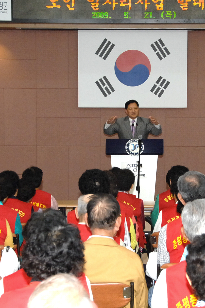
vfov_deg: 19.8
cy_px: 149
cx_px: 128
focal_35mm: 103
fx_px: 879
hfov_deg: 13.3
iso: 800
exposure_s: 1/60
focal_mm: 40
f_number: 6.7
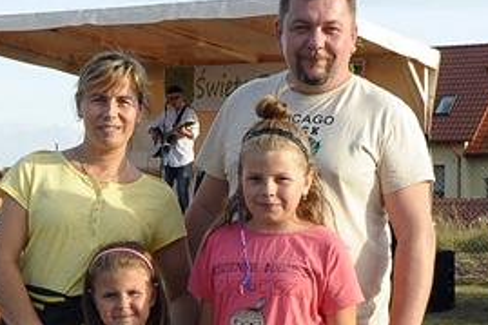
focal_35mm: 119
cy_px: 346
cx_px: 180
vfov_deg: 11.4
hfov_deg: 17.2
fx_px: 1606
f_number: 10
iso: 800
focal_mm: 25
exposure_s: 1/400
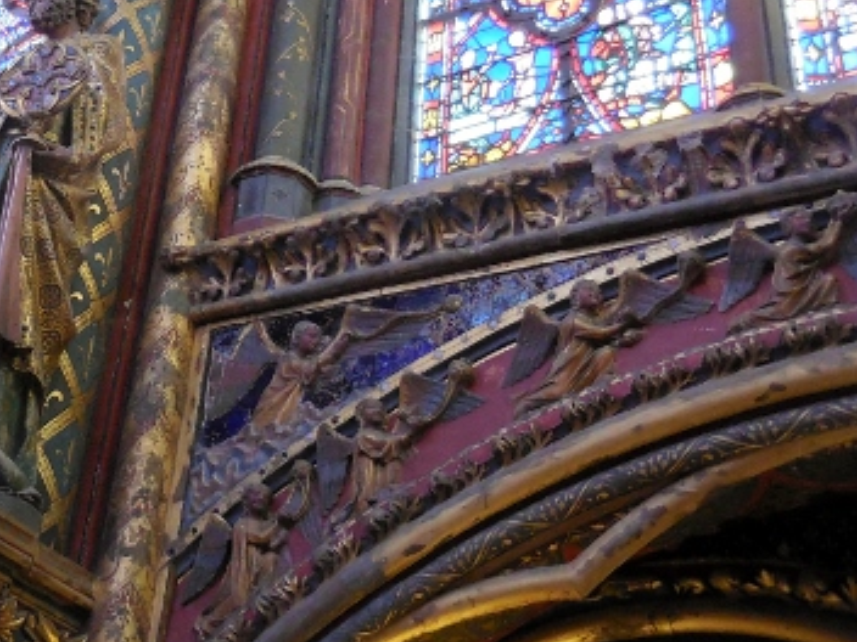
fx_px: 1485
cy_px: 173
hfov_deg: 31.0
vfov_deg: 24.2
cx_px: 122
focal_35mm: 60
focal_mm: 5.9
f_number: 3.7
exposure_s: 1/25
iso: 800
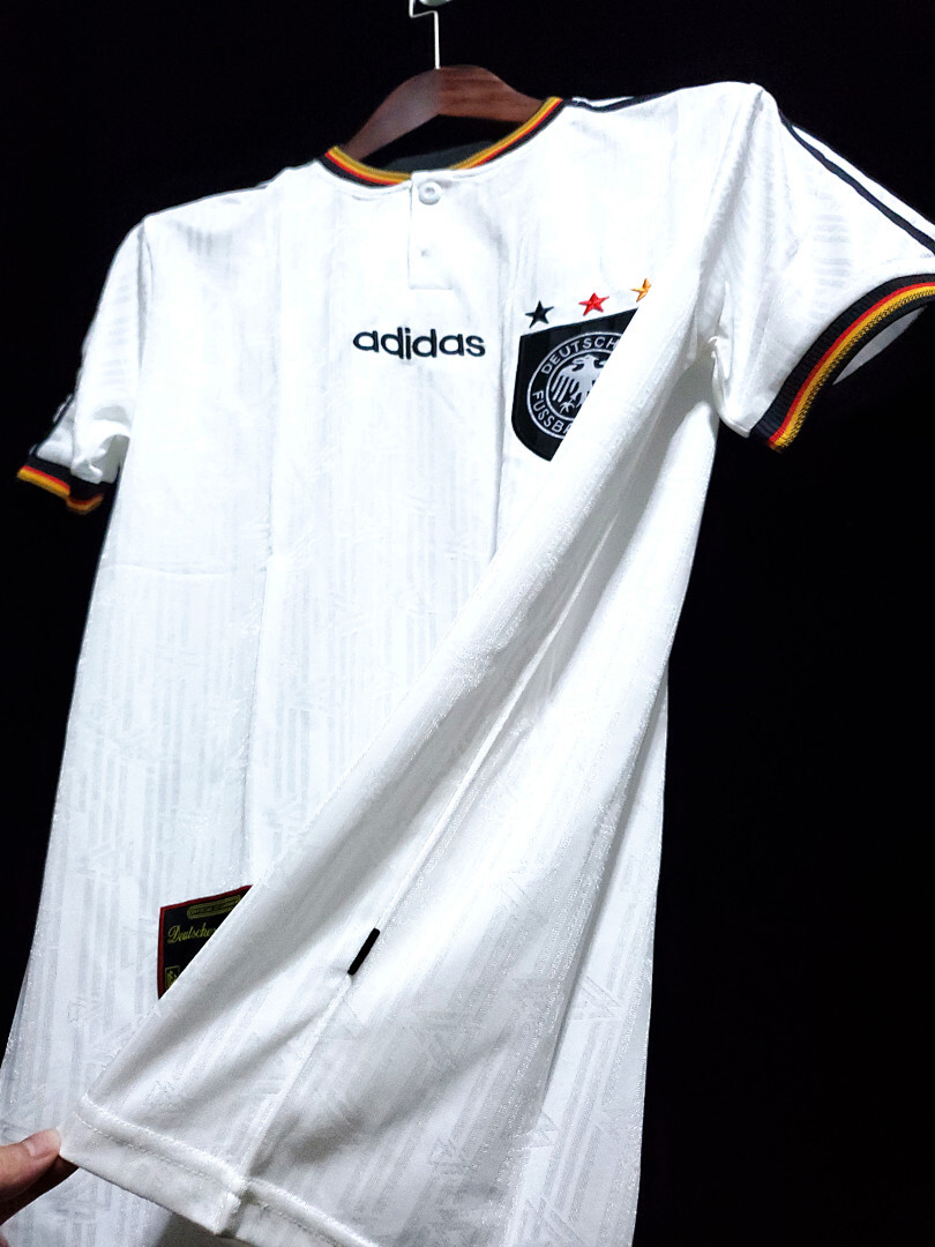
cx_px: 468
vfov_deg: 67.3
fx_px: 936
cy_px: 624
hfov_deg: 53.1
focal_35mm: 26
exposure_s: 1/30
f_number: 1.5
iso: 500
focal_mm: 4.3
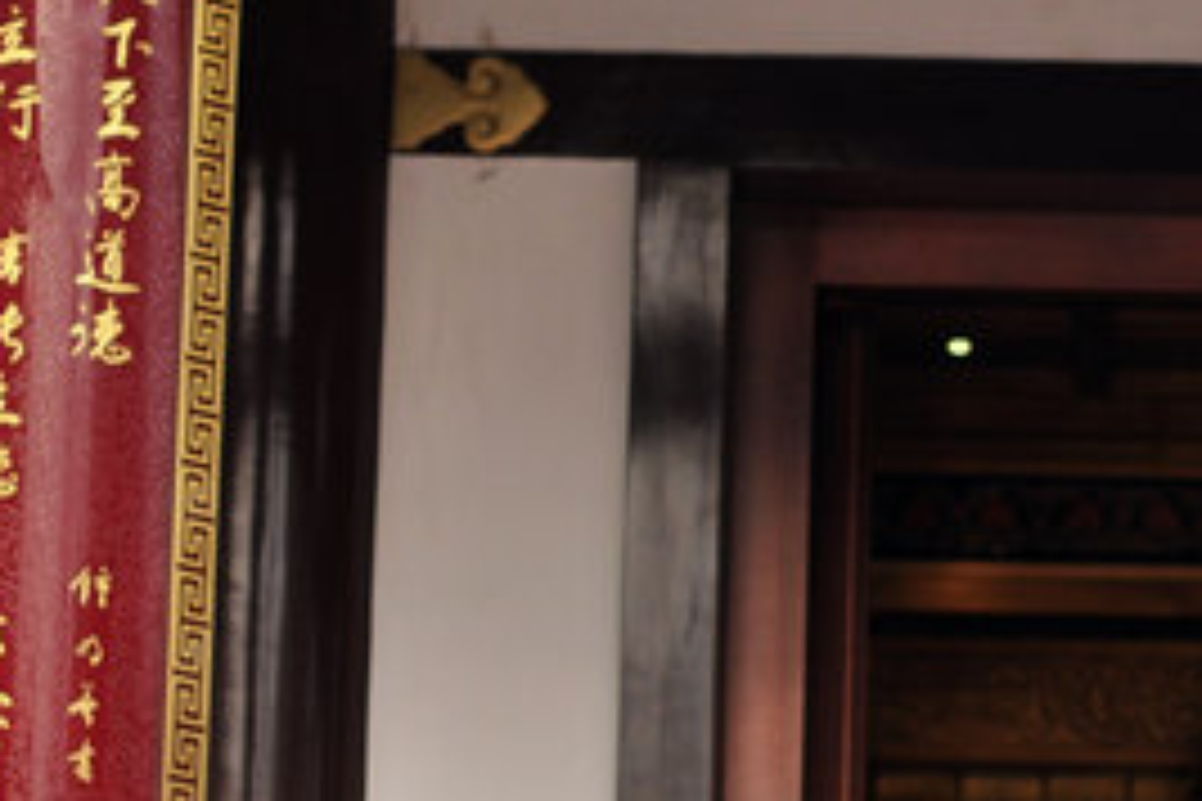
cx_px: 1495
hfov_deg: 9.1
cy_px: 461
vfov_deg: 6.1
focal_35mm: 224
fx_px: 7479
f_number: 2.8
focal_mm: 50
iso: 200
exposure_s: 1/400
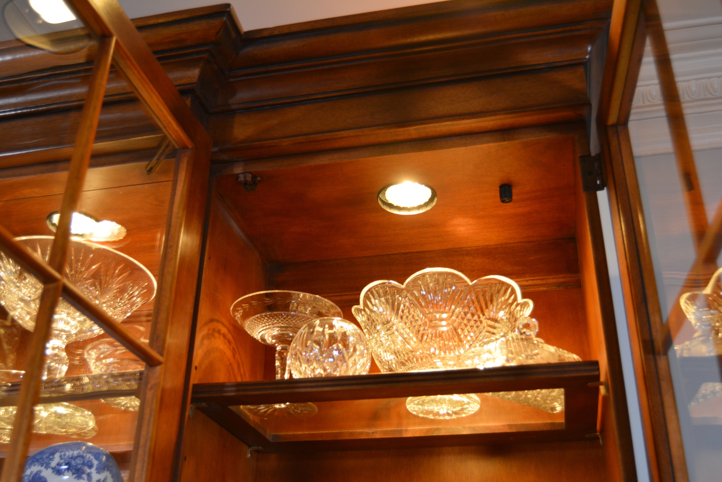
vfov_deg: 34.2
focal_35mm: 39
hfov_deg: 49.6
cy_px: 241
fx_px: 782
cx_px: 361
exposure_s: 1/60
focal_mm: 26
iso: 720
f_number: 4
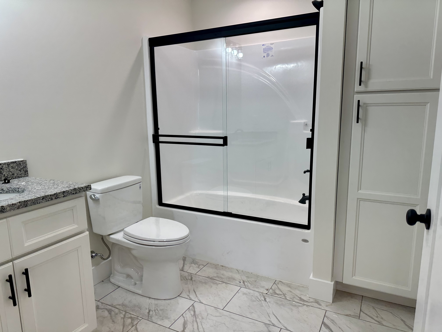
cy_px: 166
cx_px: 221
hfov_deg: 71.6
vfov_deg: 56.8
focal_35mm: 24
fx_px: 306
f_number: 1.78
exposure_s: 1/145
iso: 64
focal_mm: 6.86
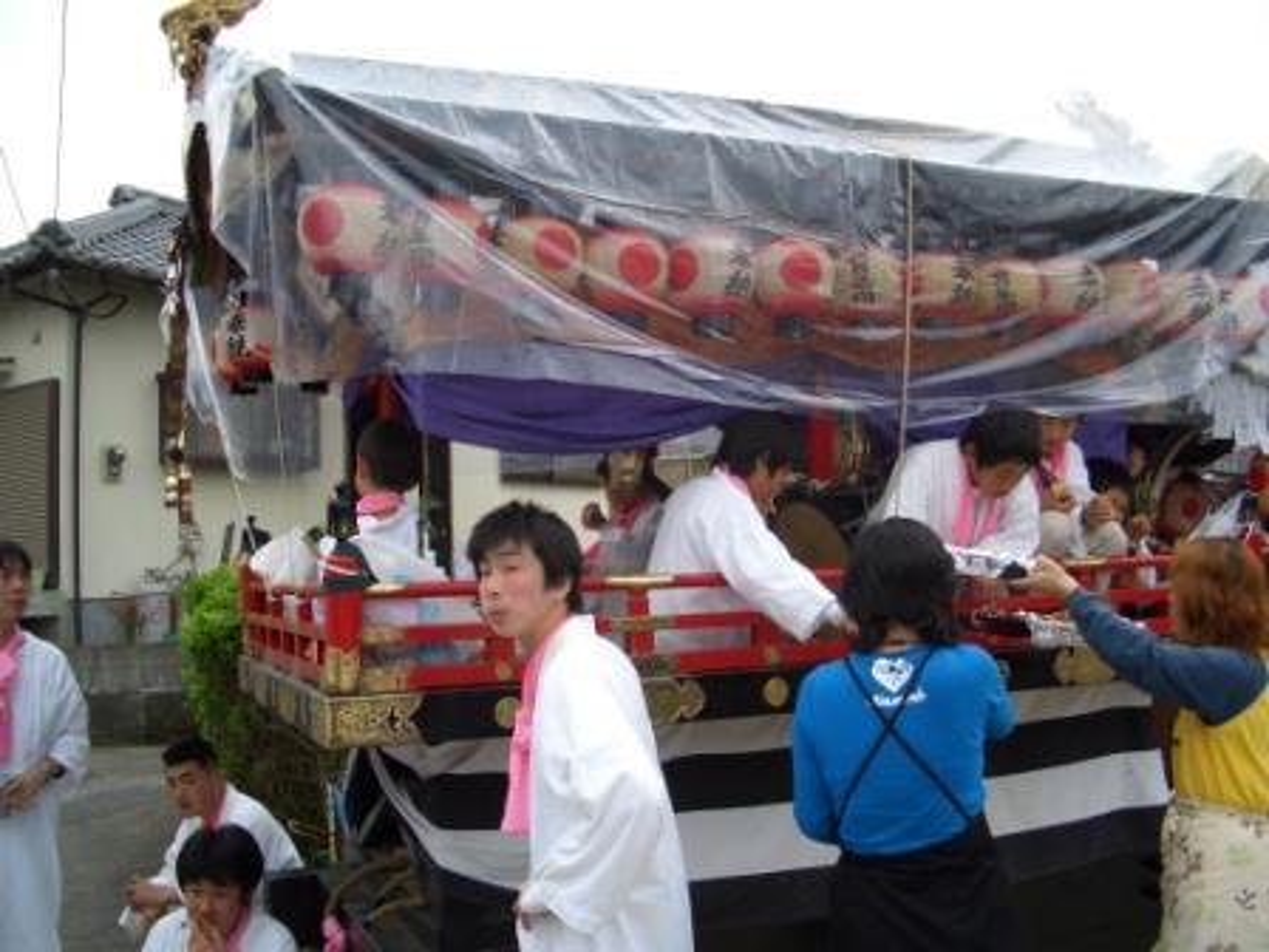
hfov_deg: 52.6
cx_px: 634
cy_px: 476
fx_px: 1283
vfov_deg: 40.7
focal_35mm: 35
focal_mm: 5.8
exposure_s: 1/60
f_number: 2.6
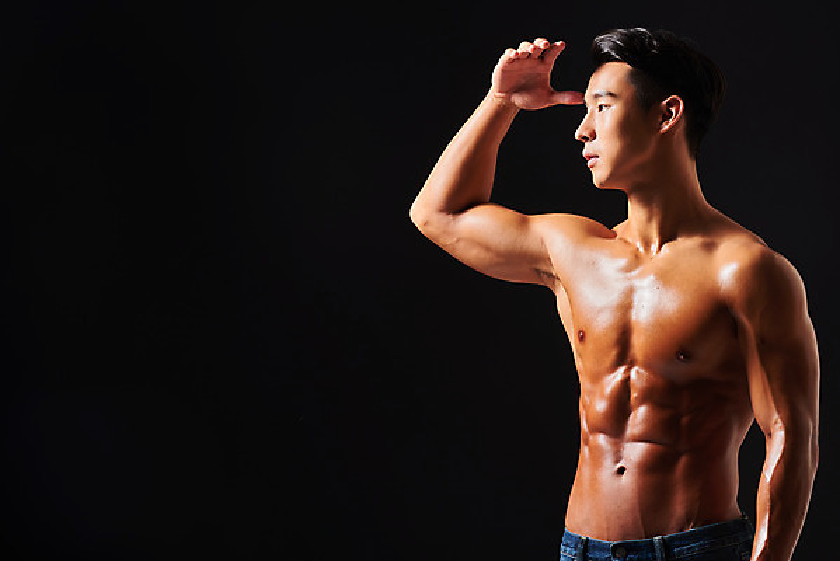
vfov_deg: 10.6
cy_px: 280
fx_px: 3035
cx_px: 420
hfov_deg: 15.8
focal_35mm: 130
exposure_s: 1/125
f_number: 11
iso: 100
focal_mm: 130
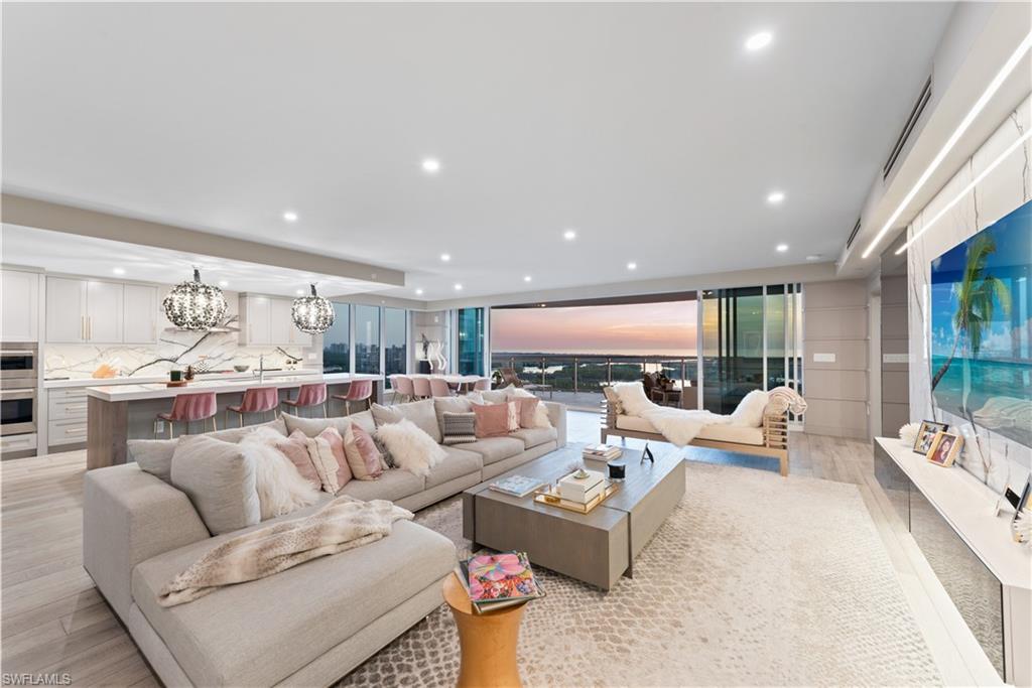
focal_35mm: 14
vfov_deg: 81.2
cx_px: 516
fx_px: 401
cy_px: 344
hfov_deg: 104.2
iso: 320
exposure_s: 1.3
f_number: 9
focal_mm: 14
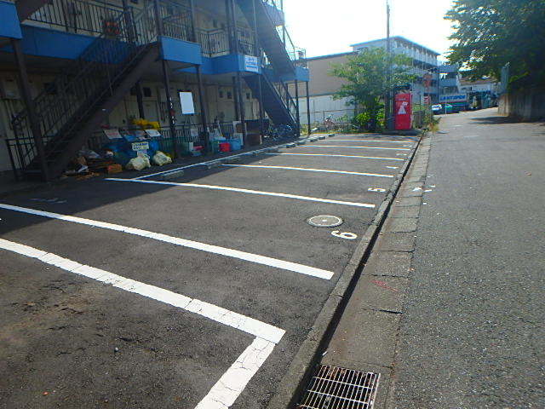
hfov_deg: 79.0
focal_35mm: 21
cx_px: 272
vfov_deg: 63.4
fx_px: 331
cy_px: 204
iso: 125
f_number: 3.5
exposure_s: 1/800
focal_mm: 3.7
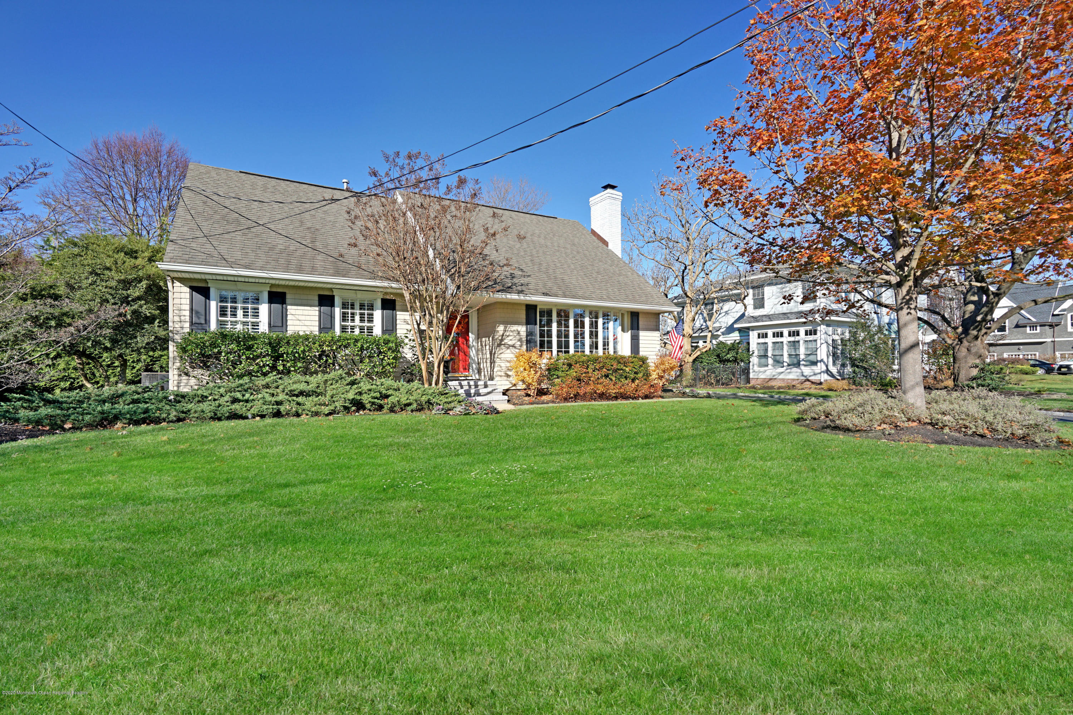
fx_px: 477
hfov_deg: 96.7
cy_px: 358
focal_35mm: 16
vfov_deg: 73.7
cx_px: 536
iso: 200
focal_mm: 16
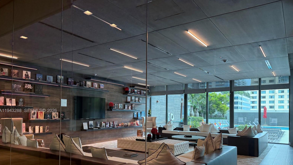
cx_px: 149
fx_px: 210
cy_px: 111
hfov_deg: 69.8
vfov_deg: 42.3
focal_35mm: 27
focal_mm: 6.76
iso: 160
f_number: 1.78
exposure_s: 1/140
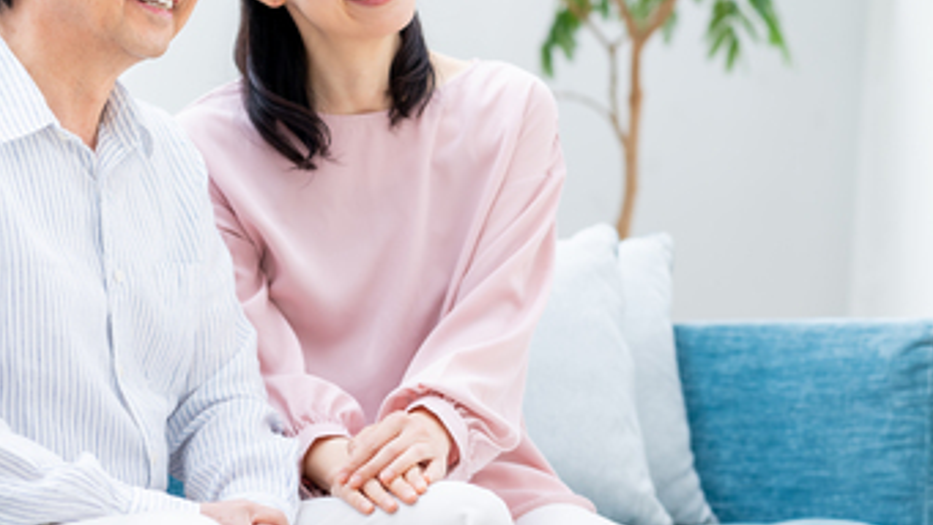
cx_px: 555
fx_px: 4132
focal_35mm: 167
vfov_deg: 7.3
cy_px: 74
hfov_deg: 12.9
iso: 200
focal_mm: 85
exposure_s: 1/400
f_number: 2.8
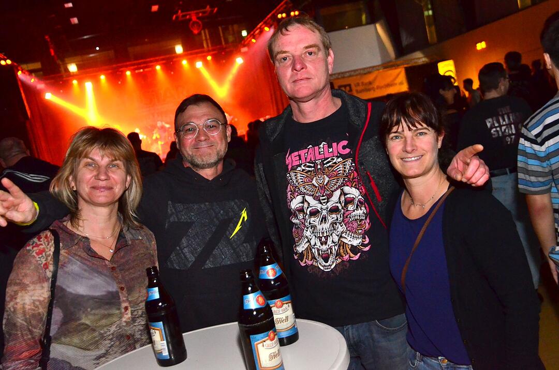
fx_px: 698
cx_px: 280
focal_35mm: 45
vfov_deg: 29.8
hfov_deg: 43.7
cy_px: 185
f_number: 5.6
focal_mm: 30
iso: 3200
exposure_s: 1/20
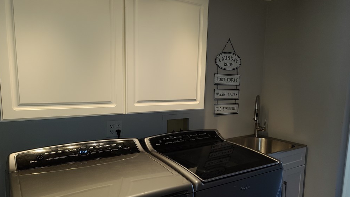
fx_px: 260
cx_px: 177
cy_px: 122
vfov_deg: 41.2
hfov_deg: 67.9
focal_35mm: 28
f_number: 1.8
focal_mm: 7
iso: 50
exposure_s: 1/60
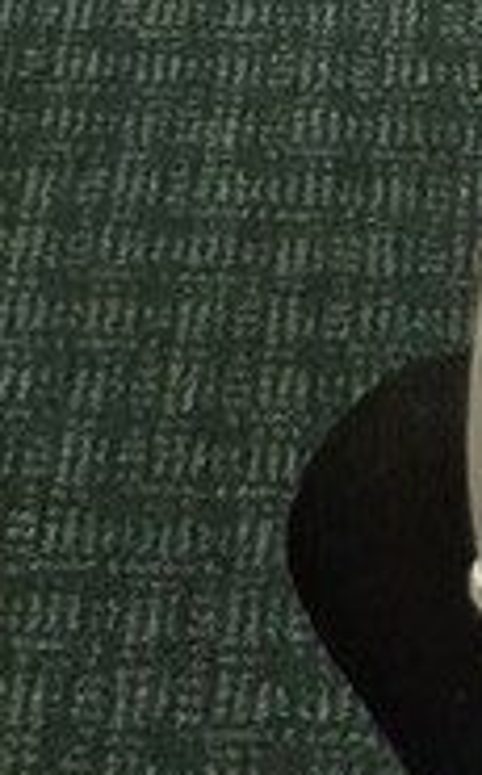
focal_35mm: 190
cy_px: -1776
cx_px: 1257
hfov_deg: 6.5
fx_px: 4009
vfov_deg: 8.6
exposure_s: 1/120
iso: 800
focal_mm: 5.4
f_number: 1.8
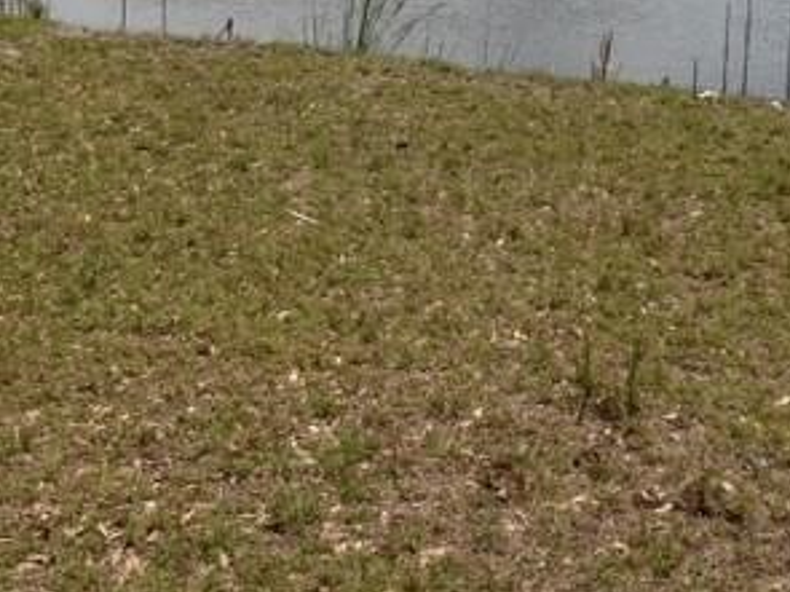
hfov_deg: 25.7
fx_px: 1734
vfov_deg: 19.1
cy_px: 83
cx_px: 383
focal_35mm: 76
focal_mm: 4.28
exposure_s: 1/2404
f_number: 2.4
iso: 50
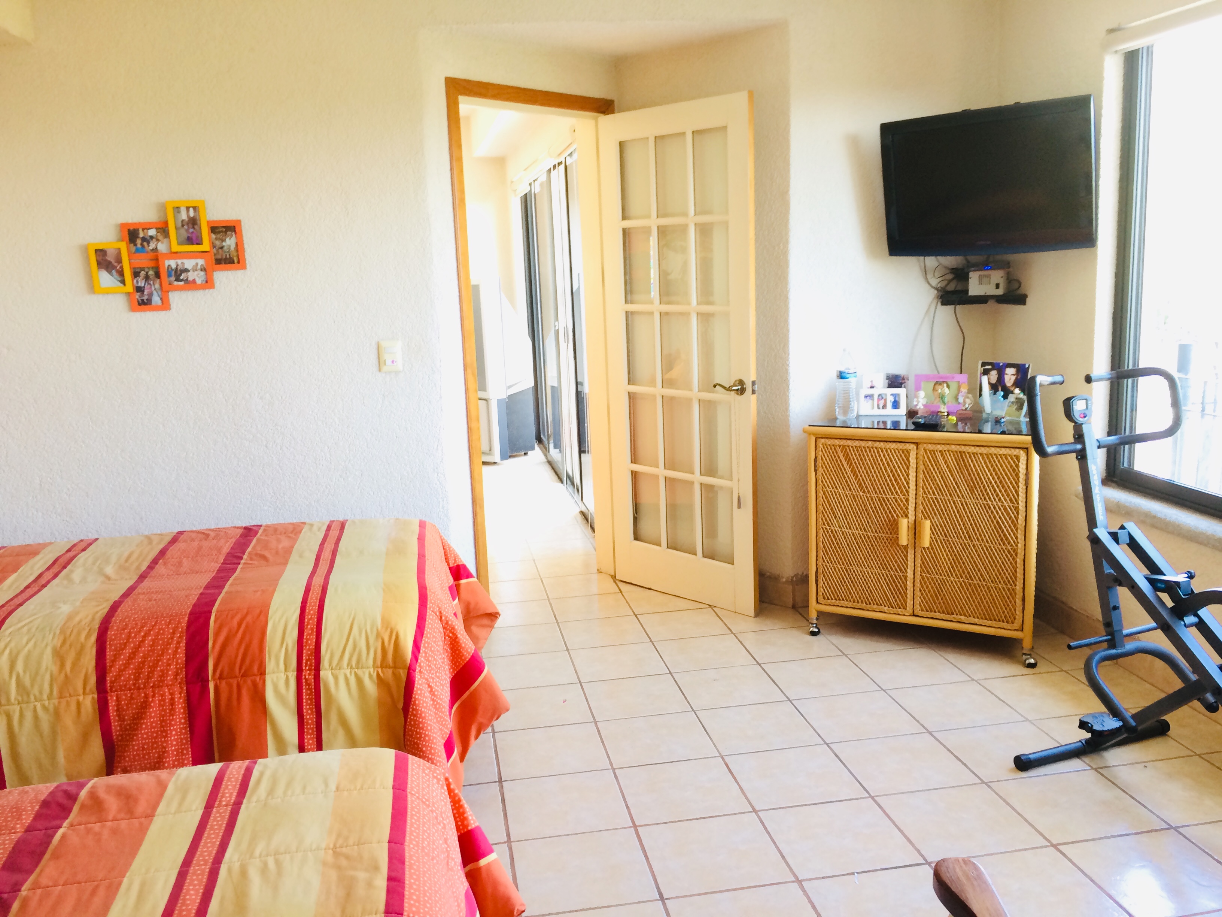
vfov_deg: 48.2
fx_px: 1024
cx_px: 611
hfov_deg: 61.7
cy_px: 458
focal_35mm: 29
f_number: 2.2
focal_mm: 4.15
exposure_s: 1/30
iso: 100
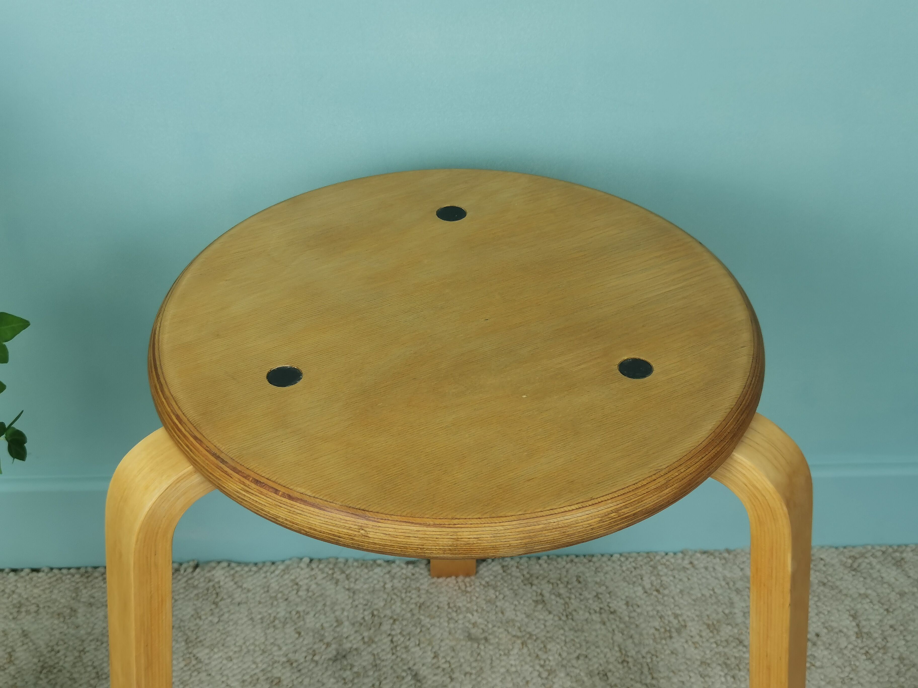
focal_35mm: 52
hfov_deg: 36.8
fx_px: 1379
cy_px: 344
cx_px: 459
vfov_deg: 28.0
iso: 50
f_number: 1.8
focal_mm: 5.58
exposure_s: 1/100
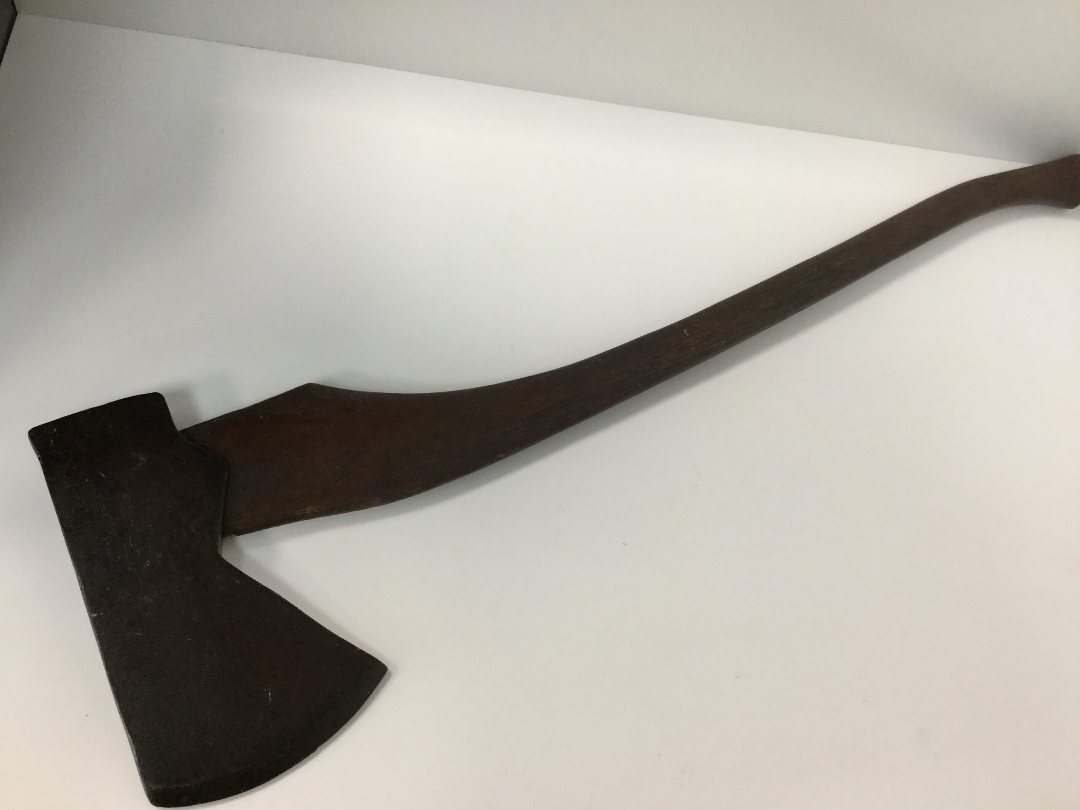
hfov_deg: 58.4
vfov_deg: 45.4
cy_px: 405
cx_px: 540
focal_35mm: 31
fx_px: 967
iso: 40
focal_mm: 3.3
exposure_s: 1/33
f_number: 2.4
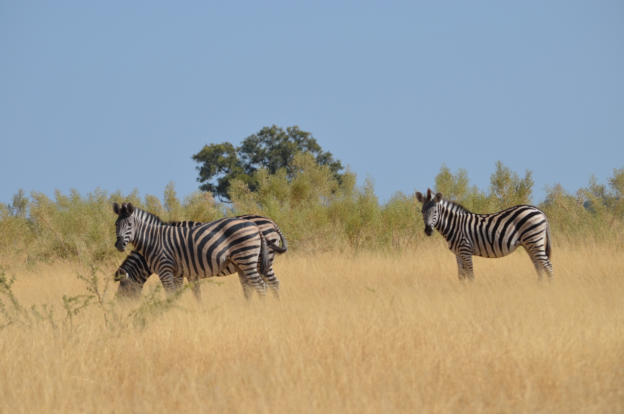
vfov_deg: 4.6
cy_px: 207
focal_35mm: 300
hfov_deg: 6.9
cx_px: 312
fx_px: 5190
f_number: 7.1
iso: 200
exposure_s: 1/800
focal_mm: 200
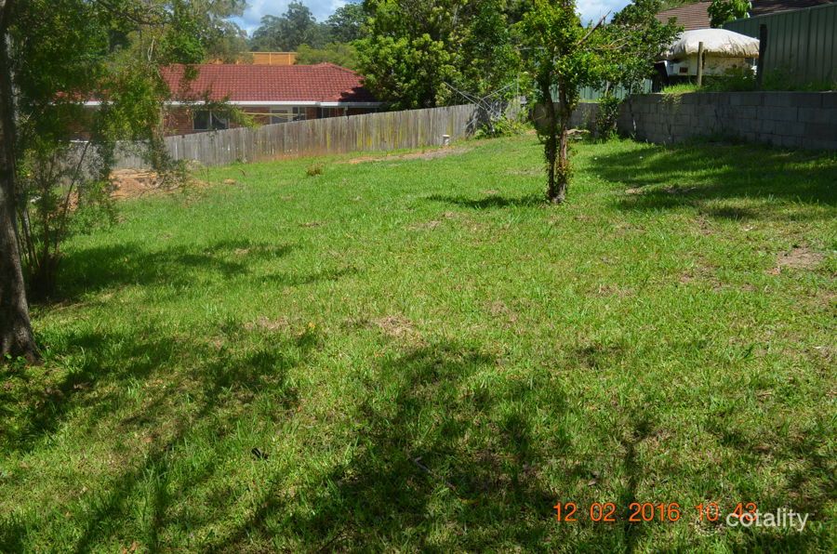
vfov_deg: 36.7
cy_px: 277
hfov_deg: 53.2
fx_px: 835
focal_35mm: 36
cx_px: 418
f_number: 8
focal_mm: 24
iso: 125
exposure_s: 1/250
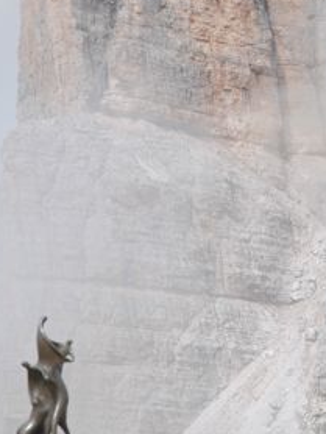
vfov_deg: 9.4
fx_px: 2643
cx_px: 215
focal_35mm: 211
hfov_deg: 7.1
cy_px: 162
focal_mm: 85
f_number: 6.3
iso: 100
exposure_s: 1/640
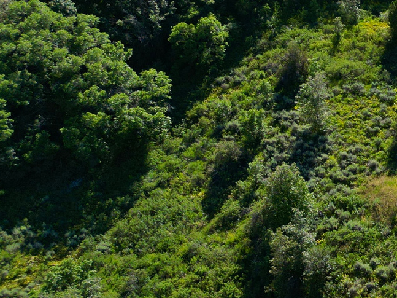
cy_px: 60
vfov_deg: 19.2
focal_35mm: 76
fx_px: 871
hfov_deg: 21.1
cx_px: 619
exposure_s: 1/2000
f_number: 1.7
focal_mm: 6.72
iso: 110
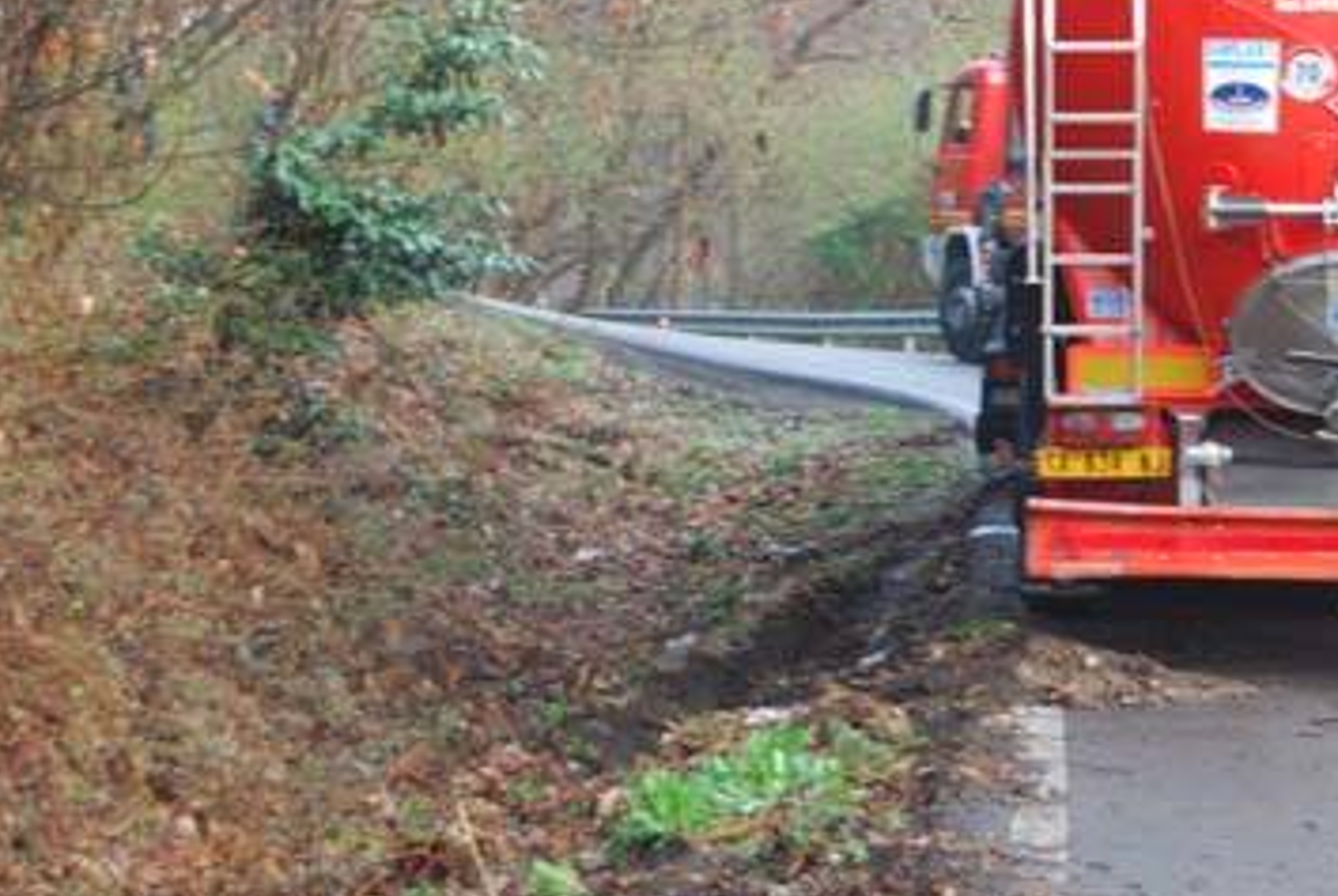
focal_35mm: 106
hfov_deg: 19.2
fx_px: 3945
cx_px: 907
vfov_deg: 12.9
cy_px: 346
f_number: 5.6
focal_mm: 50
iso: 400
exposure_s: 1/40
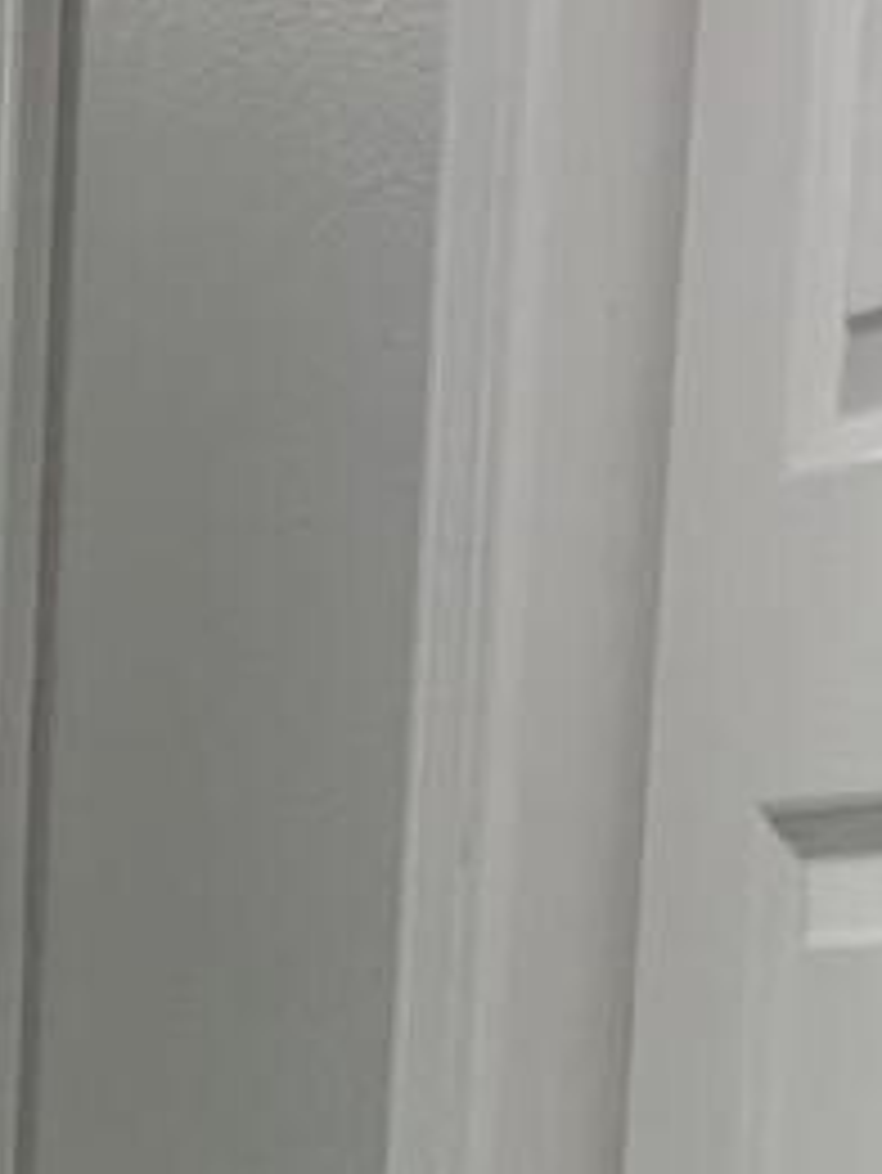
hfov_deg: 7.5
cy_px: 2586
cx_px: 266
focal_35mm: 199
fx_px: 6755
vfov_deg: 9.1
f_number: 1.8
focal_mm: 4.25
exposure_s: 1/60
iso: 125
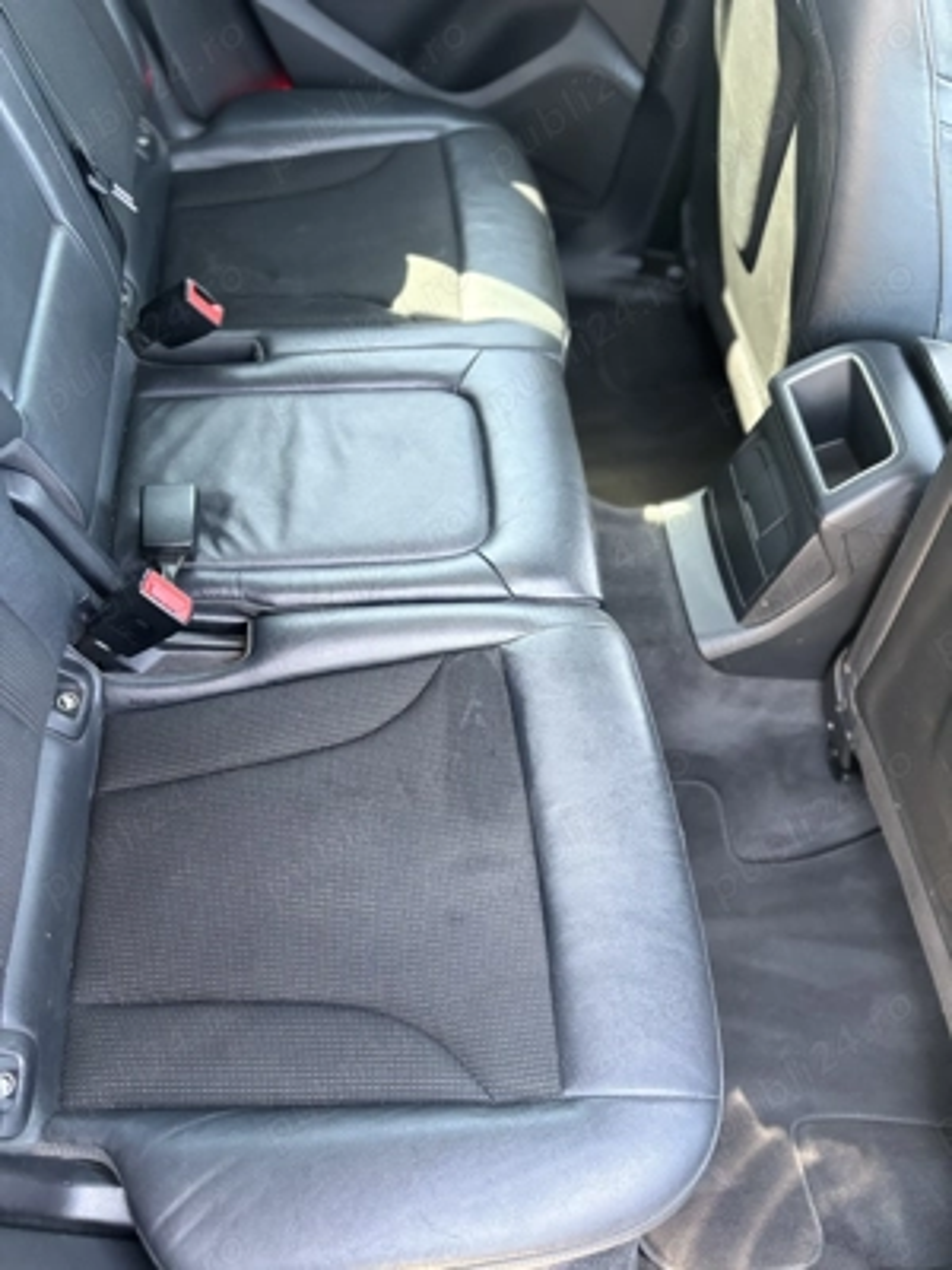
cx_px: 476
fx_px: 953
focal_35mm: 26
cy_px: 635
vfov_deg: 67.3
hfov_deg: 53.1
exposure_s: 1/60
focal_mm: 5.96
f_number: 1.6
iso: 400
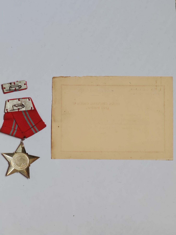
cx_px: 88
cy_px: 118
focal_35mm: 68
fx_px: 461
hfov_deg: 21.6
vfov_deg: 28.6
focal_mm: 8.67
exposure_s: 1/100
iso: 250
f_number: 2.4
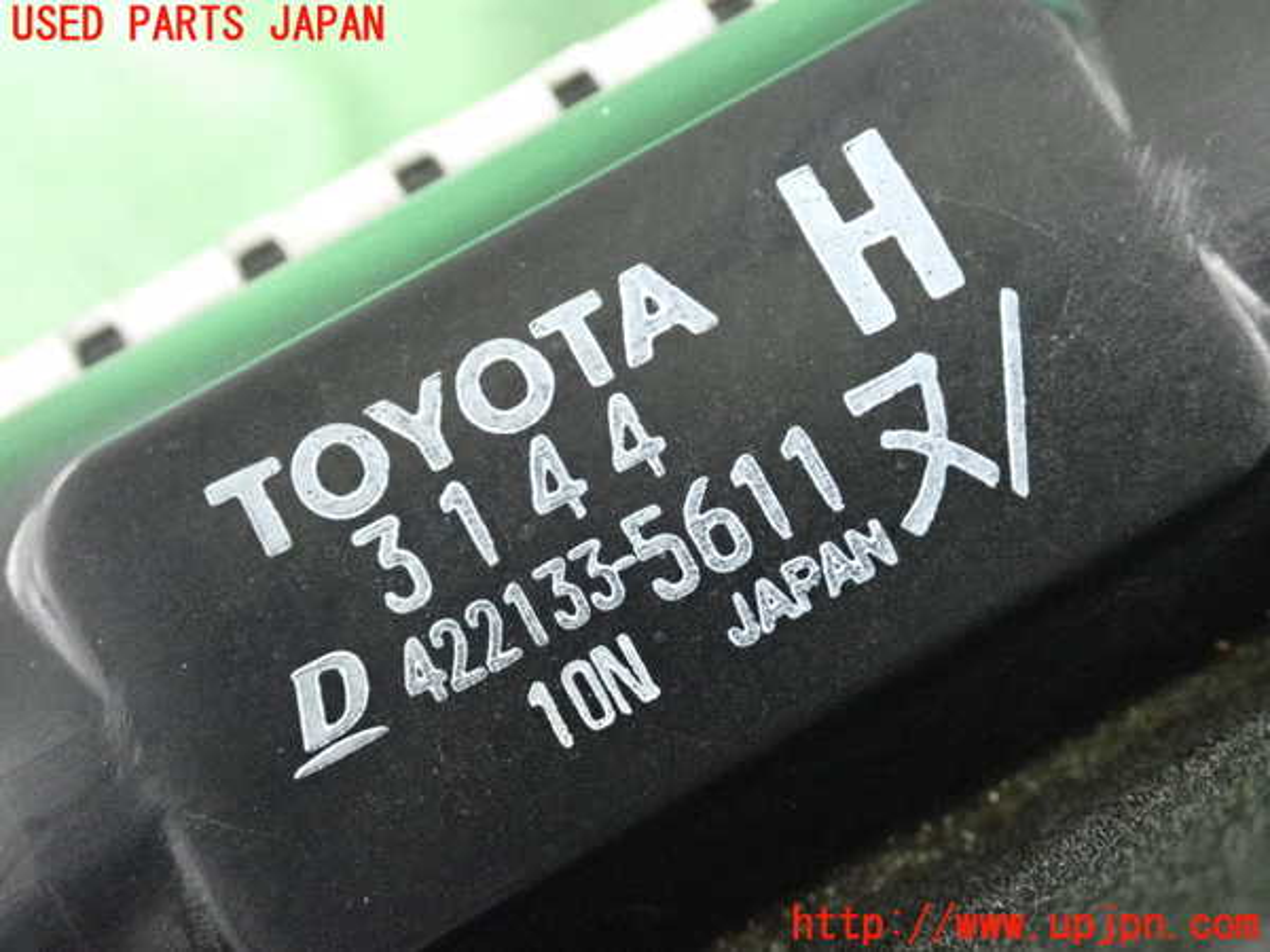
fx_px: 1834
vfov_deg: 29.1
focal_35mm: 50
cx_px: 635
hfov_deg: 38.2
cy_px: 476
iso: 4000
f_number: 3.2
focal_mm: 9.01
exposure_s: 1/125
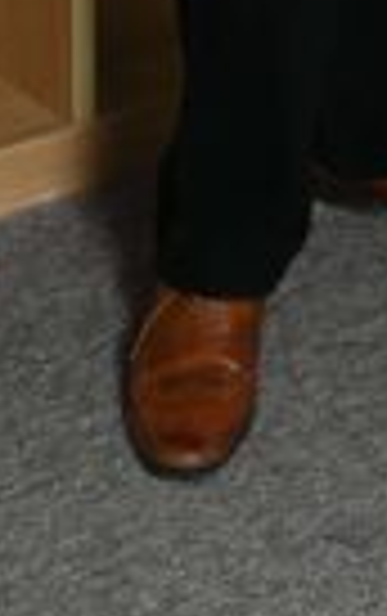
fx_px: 3045
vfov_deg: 10.4
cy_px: -710
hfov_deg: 7.0
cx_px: 738
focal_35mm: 181
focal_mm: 36
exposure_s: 1/160
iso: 400
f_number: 5.6
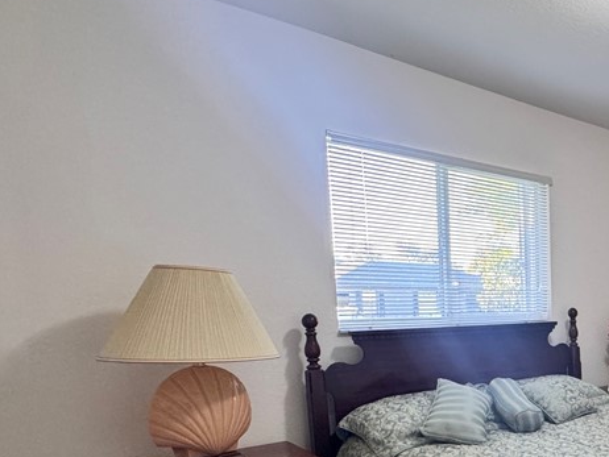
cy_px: 360
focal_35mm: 31
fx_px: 546
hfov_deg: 46.8
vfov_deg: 43.5
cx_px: 631
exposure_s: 1/60
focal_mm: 2.22
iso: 320
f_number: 2.2
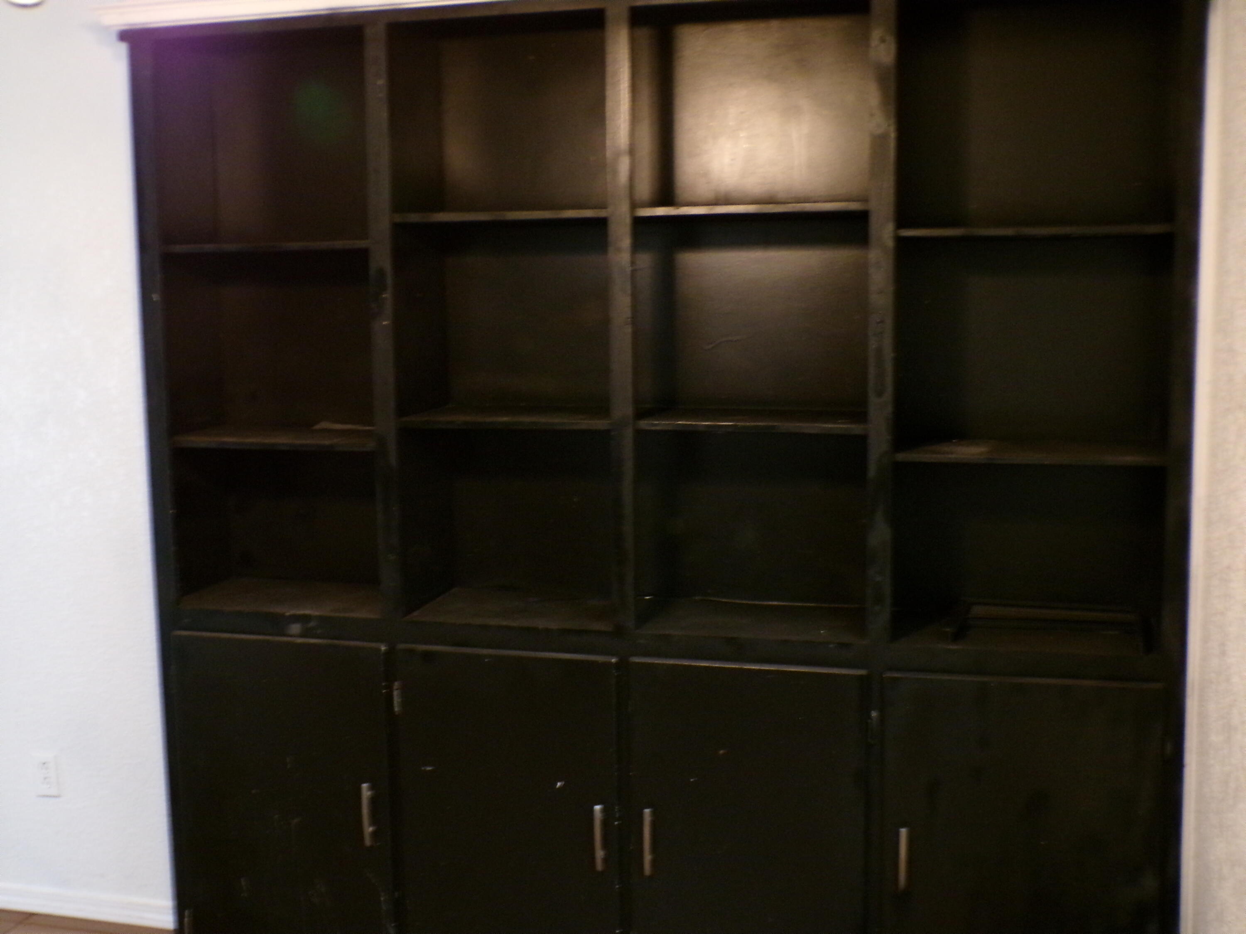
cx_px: 623
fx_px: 1332
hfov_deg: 50.1
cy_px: 467
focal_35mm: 37
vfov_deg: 38.7
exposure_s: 1/8
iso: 800
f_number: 3.3
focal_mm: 6.6
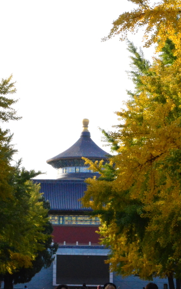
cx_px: 62
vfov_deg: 18.0
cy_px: 146
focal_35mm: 116
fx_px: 916
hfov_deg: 11.3
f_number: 32
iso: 5000
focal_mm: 50
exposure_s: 1/250
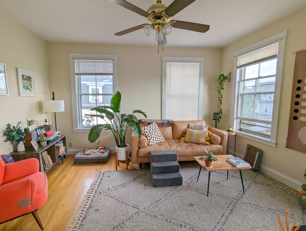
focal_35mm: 16
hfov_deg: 94.4
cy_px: 116
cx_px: 153
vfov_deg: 78.2
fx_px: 142
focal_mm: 2.35
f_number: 2.2
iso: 75
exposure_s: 1/130
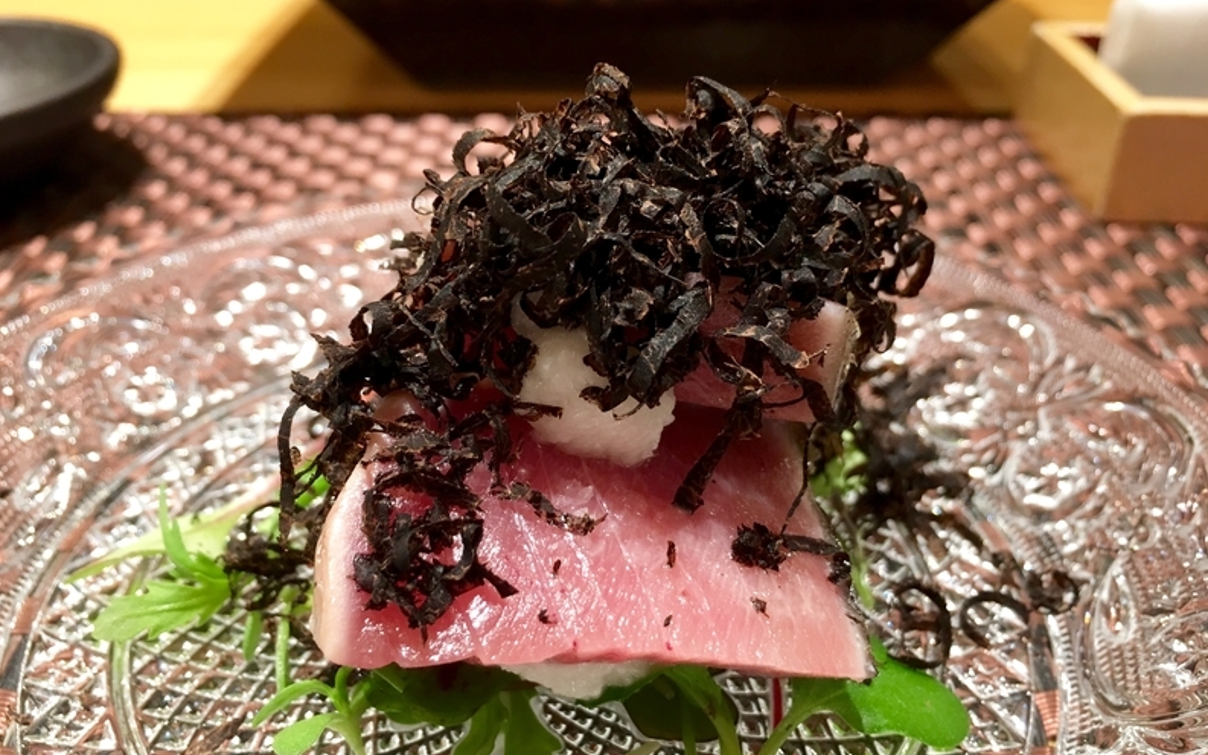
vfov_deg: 40.6
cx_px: 606
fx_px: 1021
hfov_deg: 61.2
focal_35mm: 31
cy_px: 403
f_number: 2.2
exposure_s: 1/30
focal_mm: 4.15
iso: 80
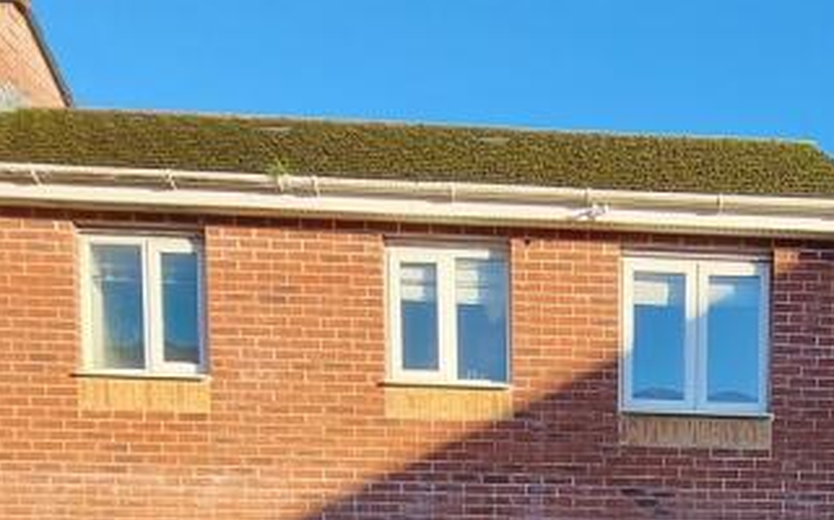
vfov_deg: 23.5
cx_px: 696
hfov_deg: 42.7
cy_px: 775
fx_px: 999
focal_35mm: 44
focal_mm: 2.2
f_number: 2.2
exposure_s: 1/332
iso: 50
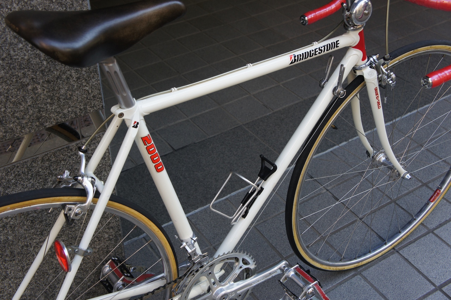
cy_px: 150
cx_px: 226
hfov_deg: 42.3
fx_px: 582
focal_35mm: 46
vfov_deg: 28.9
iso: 200
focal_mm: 31
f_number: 5.6
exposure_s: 1/80
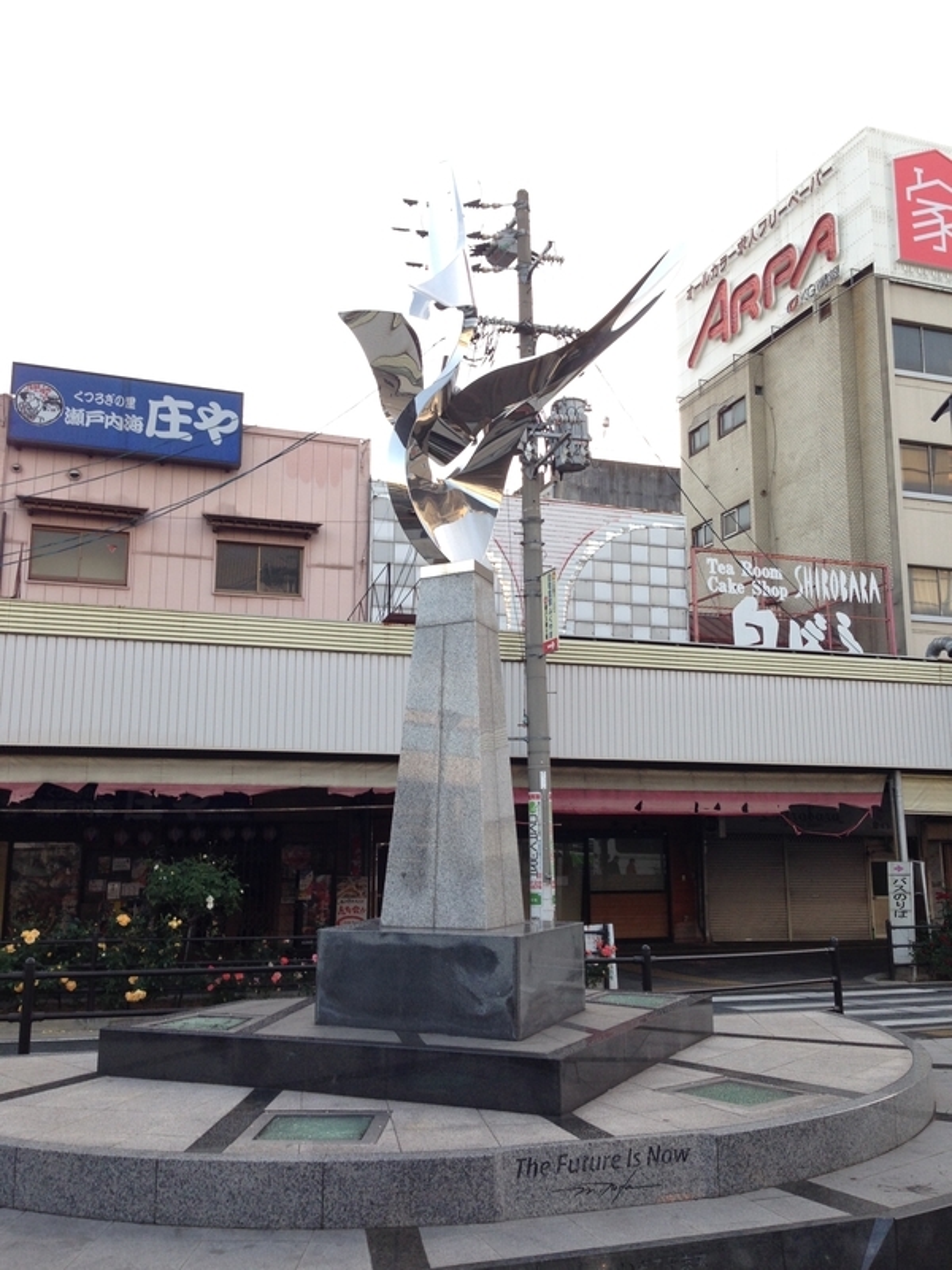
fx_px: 1210
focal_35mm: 33
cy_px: 635
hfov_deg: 42.9
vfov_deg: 55.4
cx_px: 476
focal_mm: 4.12
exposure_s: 1/120
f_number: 2.4
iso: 50
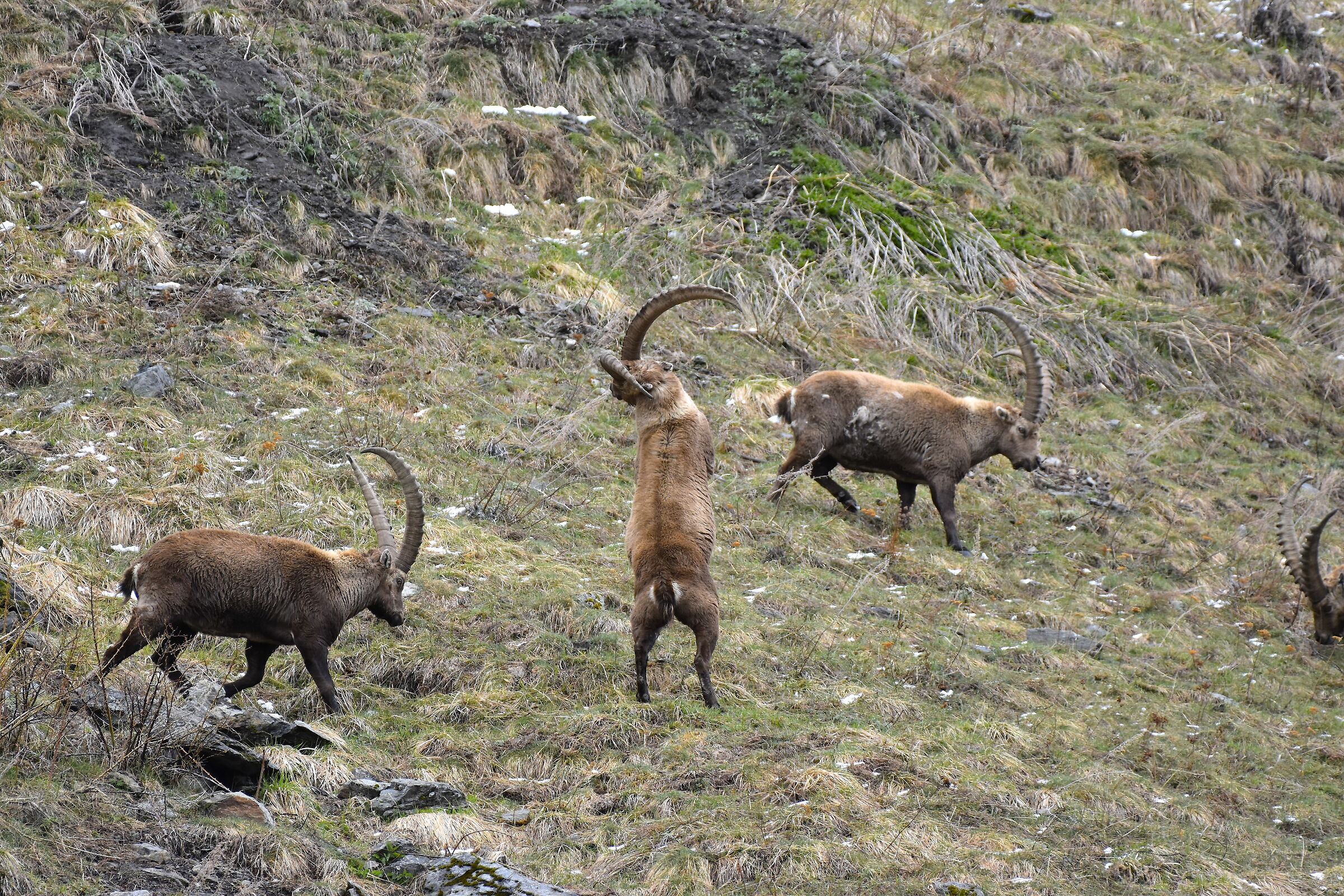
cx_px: 672
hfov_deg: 2.7
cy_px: 448
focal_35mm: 750
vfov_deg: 1.8
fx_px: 27998
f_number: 5.6
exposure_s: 1/1000
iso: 500
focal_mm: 500
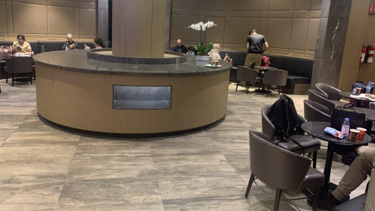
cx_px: 184
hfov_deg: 66.1
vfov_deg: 40.0
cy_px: 85
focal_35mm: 29
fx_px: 288
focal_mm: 4.25
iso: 400
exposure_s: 1/25
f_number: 1.8
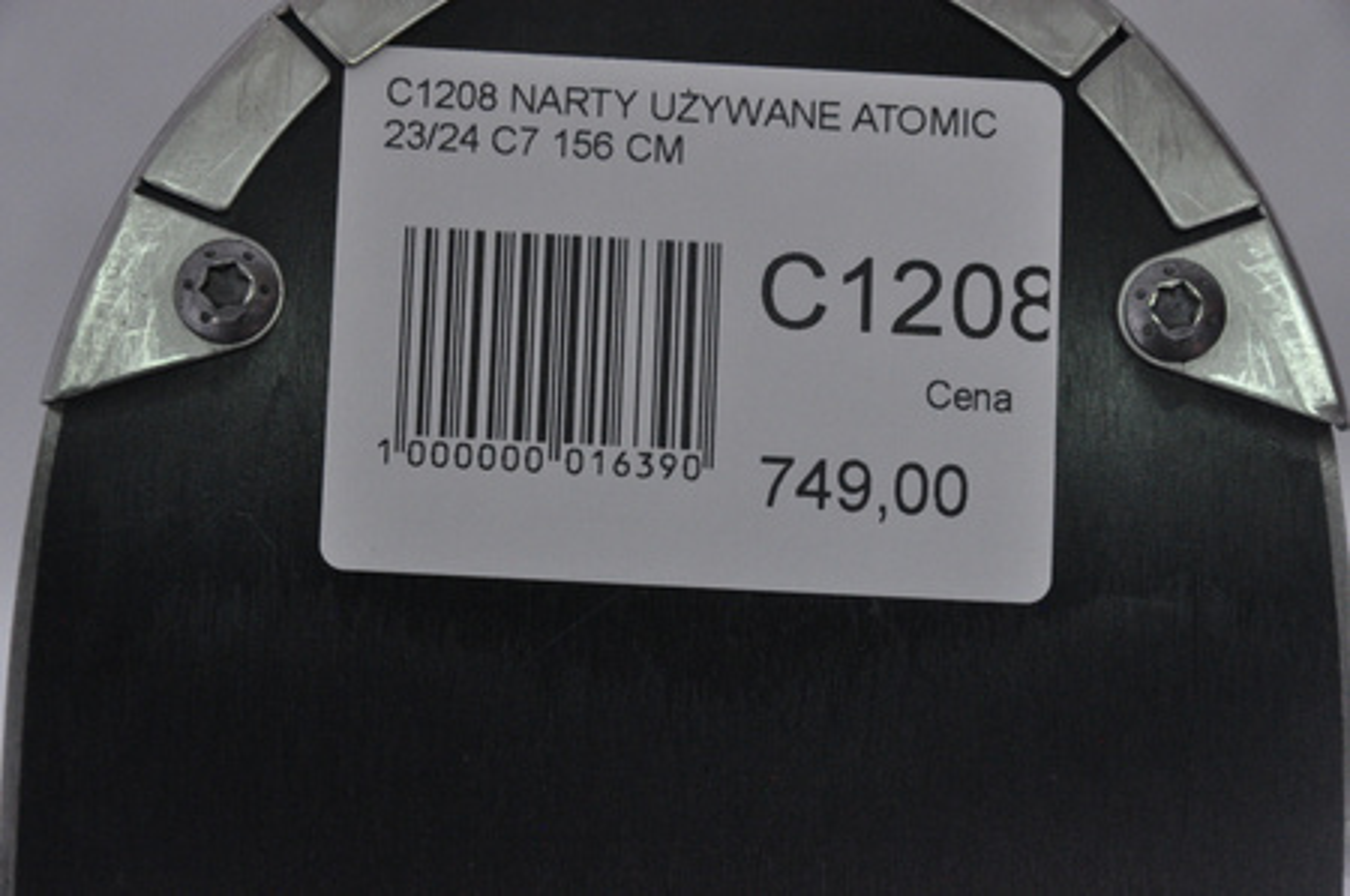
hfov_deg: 13.1
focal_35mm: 158
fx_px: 5900
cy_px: 448
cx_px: 675
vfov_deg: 8.7
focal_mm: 105
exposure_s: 1/125
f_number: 9.5
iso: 3200
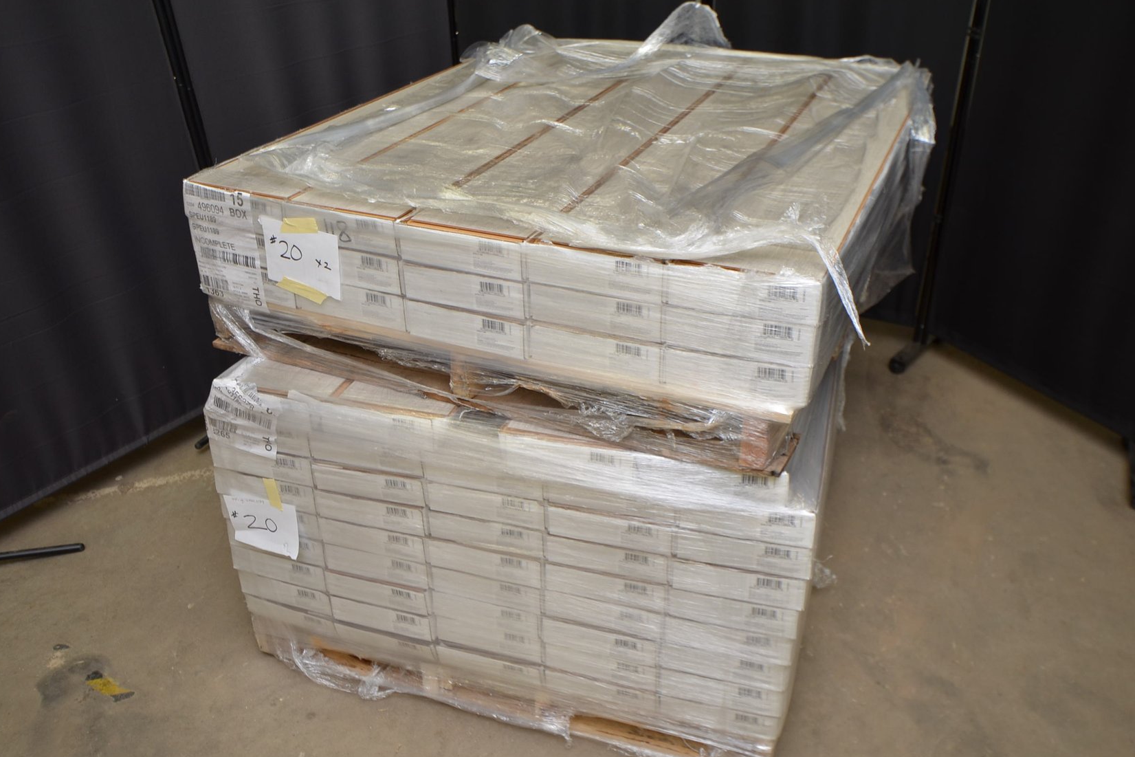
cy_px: 373
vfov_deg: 44.3
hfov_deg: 62.7
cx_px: 570
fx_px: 931
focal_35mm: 30
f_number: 5
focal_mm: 19
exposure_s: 1/40
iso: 250
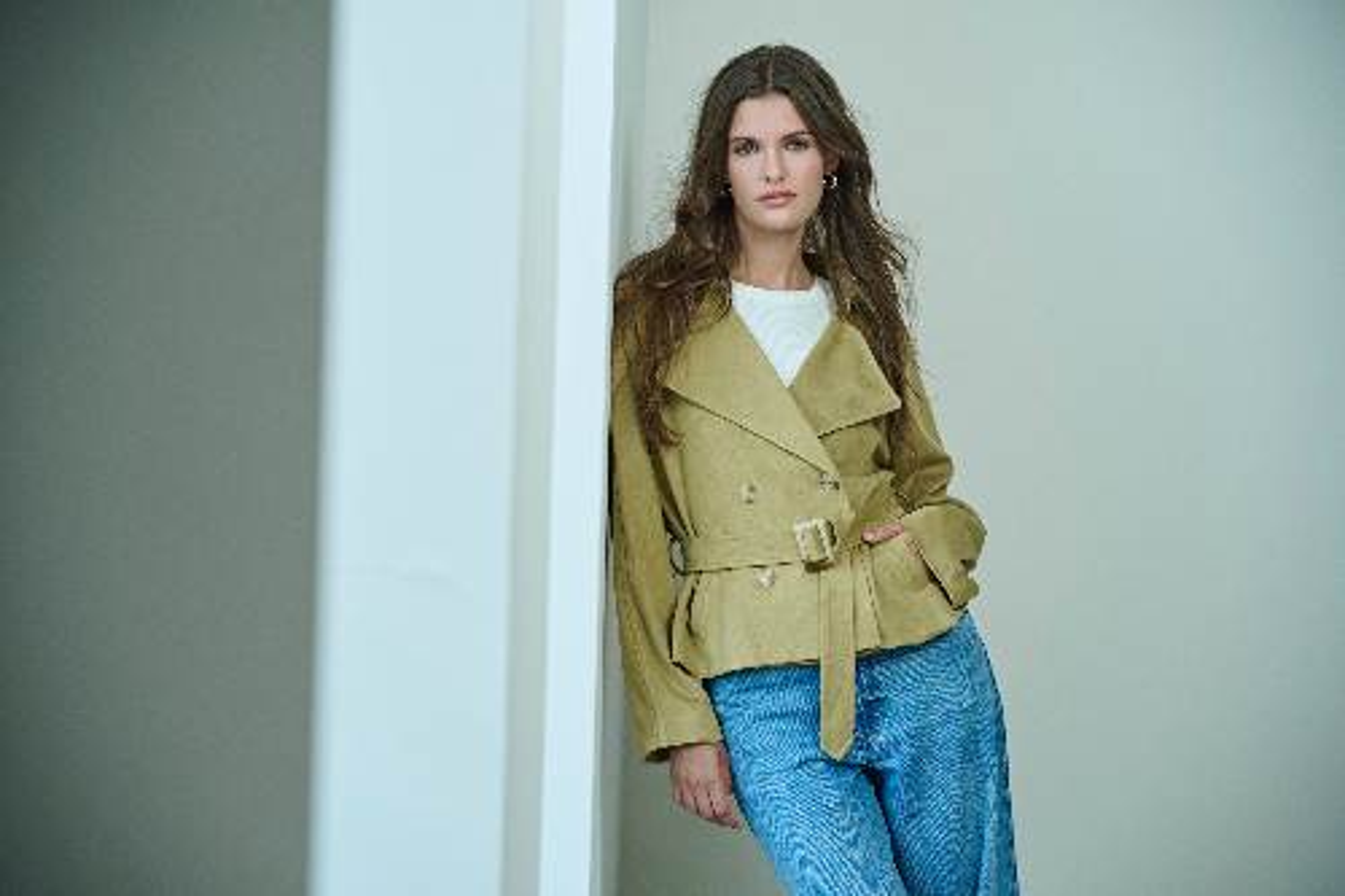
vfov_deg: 17.7
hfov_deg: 26.3
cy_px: 448
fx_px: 2876
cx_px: 672
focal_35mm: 77
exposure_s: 1/160
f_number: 4
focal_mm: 77
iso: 640
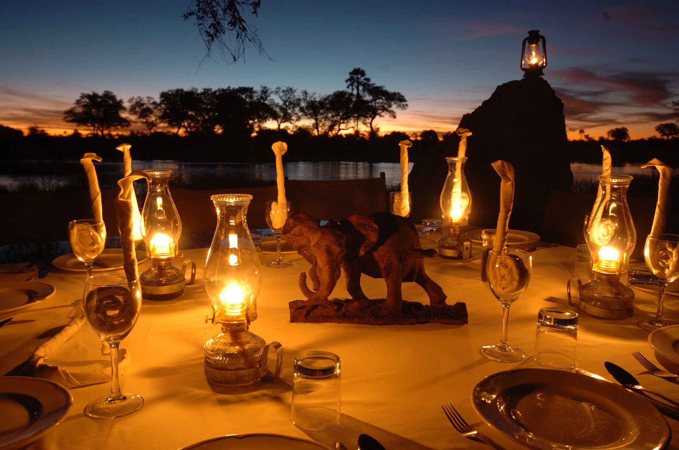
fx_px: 565
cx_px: 340
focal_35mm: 30
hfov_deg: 62.0
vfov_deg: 43.4
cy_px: 225
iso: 200
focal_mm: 20
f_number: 5.6
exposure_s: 1
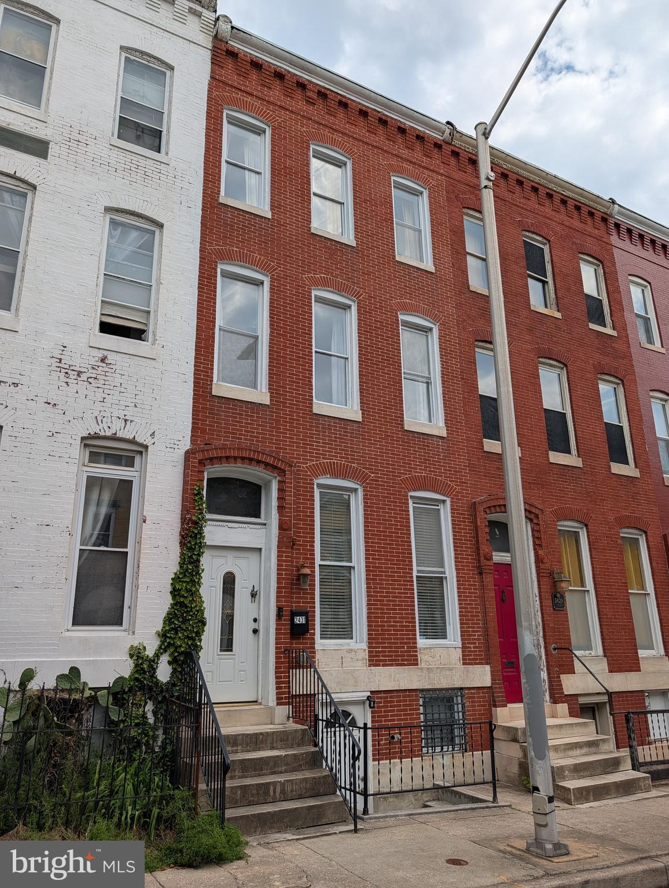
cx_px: 334
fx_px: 617
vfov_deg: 71.5
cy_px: 444
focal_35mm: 24
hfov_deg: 56.9
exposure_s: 1/1678
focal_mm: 6.9
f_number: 1.68
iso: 19
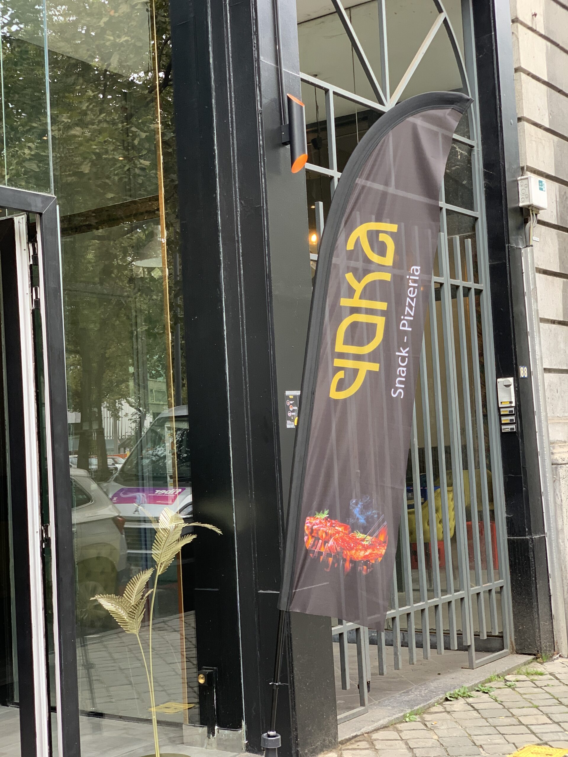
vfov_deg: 36.8
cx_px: 284
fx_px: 1138
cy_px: 378
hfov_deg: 28.0
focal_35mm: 52
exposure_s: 1/122
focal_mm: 6
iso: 80
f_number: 2.4
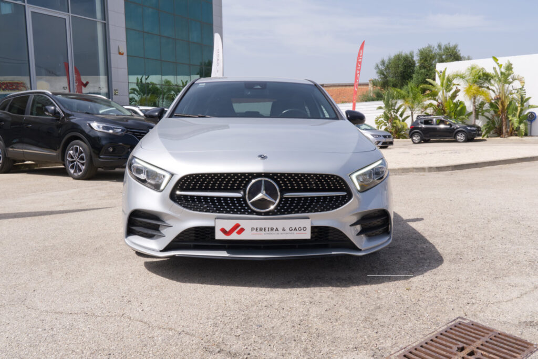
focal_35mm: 30
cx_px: 269
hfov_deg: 61.9
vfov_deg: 43.6
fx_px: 448
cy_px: 180
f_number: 10
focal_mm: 20.3
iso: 160
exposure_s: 1/400
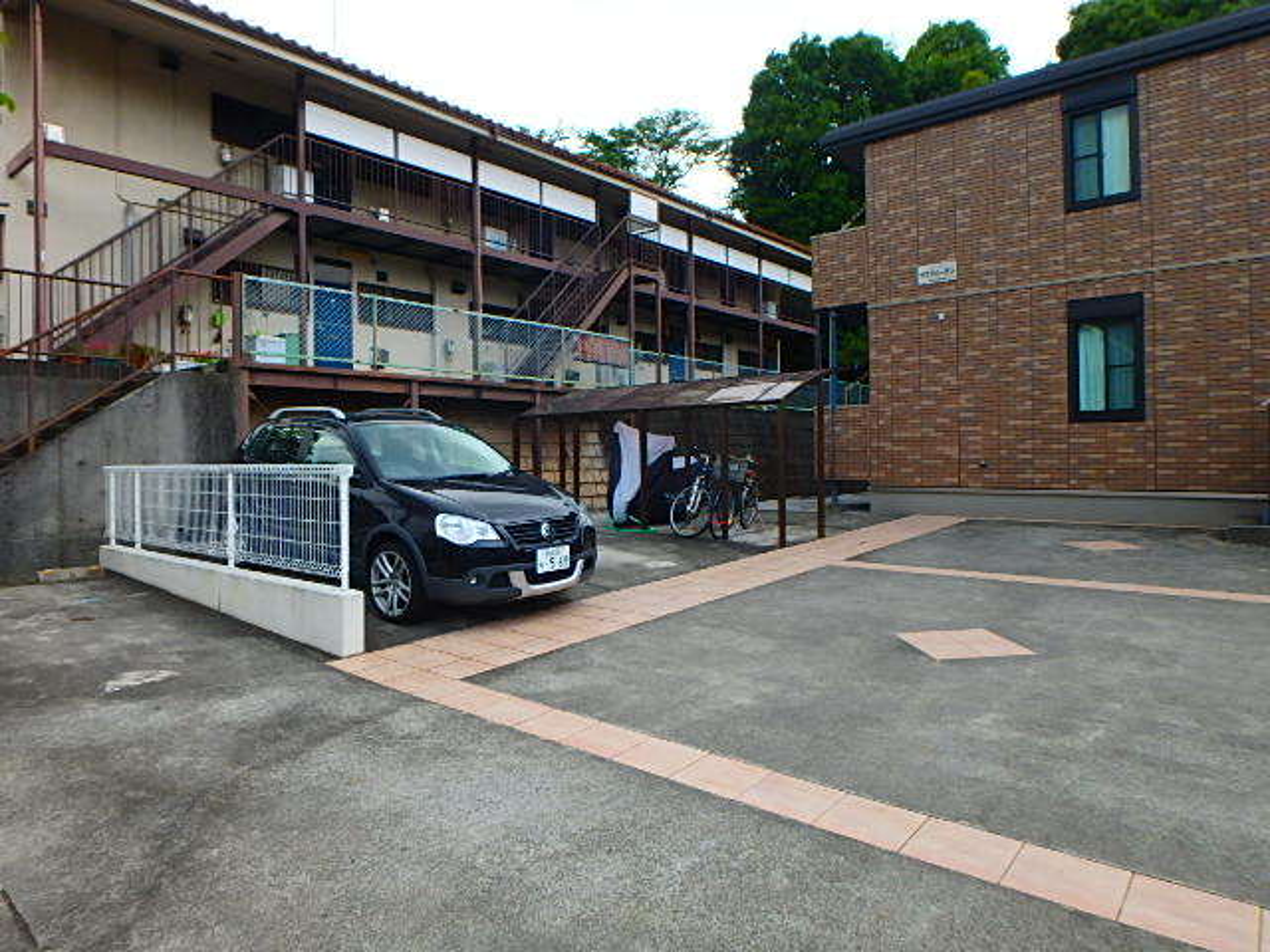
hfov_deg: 79.0
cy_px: 476
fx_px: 770
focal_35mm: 21
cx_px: 635
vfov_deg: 63.4
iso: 125
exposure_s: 1/400
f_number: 3.5
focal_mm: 3.7
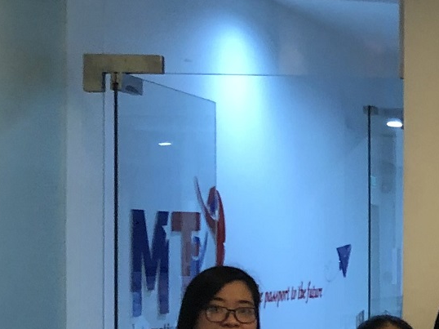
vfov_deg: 11.6
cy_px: 323
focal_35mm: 126
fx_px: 1597
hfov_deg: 13.8
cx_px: 815
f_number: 1.8
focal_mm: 4
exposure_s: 1/17
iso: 40
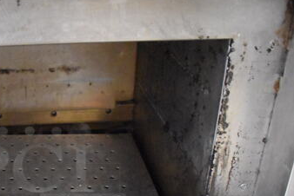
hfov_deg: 33.3
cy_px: 167
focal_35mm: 57
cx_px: 30
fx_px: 465
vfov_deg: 23.4
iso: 12800
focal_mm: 21
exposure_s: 1/40
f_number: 3.8
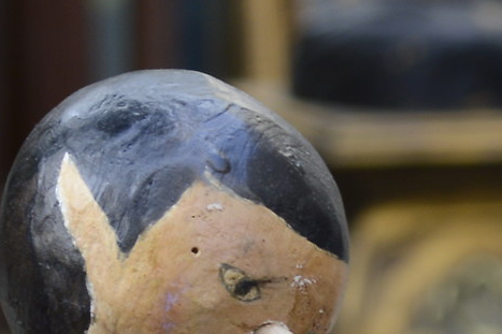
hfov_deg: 4.9
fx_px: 5904
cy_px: 744
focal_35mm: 424
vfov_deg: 3.2
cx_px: 406
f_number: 5.6
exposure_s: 1/30
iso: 200
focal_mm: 55
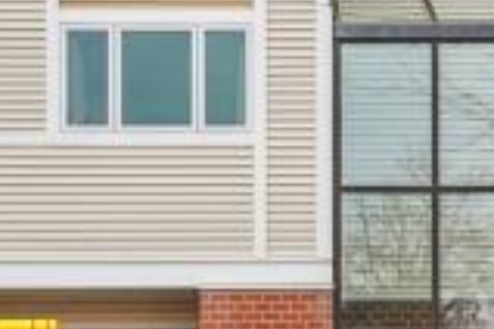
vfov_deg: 14.5
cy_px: 313
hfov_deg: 21.8
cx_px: 334
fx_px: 1276
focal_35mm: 93
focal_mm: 33
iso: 100
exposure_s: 1/160
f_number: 8
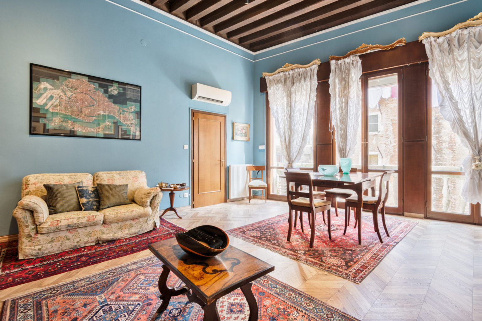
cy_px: 160
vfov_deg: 72.1
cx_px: 241
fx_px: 221
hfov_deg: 95.0
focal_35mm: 16
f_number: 8
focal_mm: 11
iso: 320
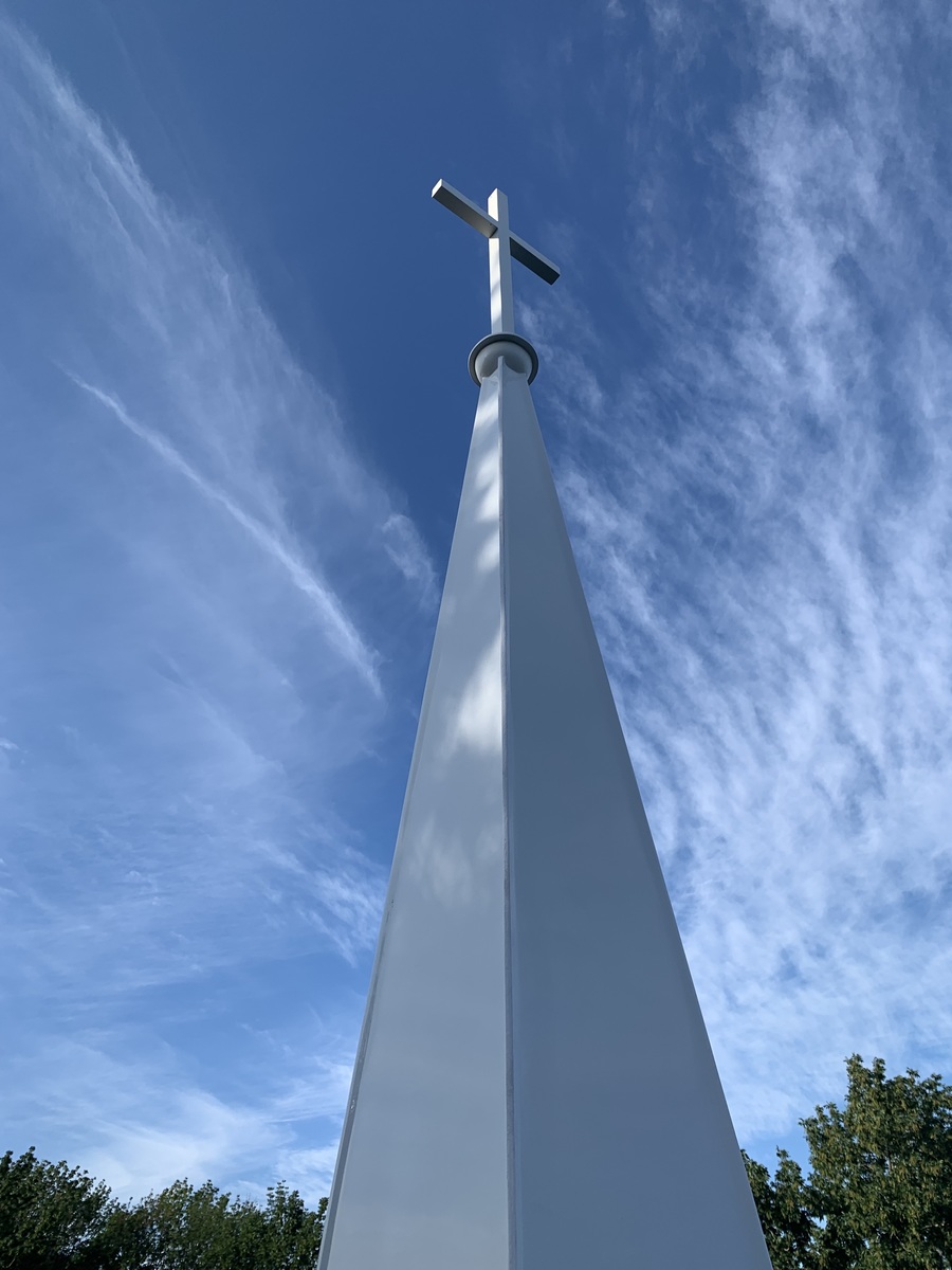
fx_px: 953
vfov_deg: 67.3
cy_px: 635
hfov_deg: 53.1
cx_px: 476
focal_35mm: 26
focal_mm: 4.25
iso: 25
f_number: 1.8
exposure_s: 1/1812
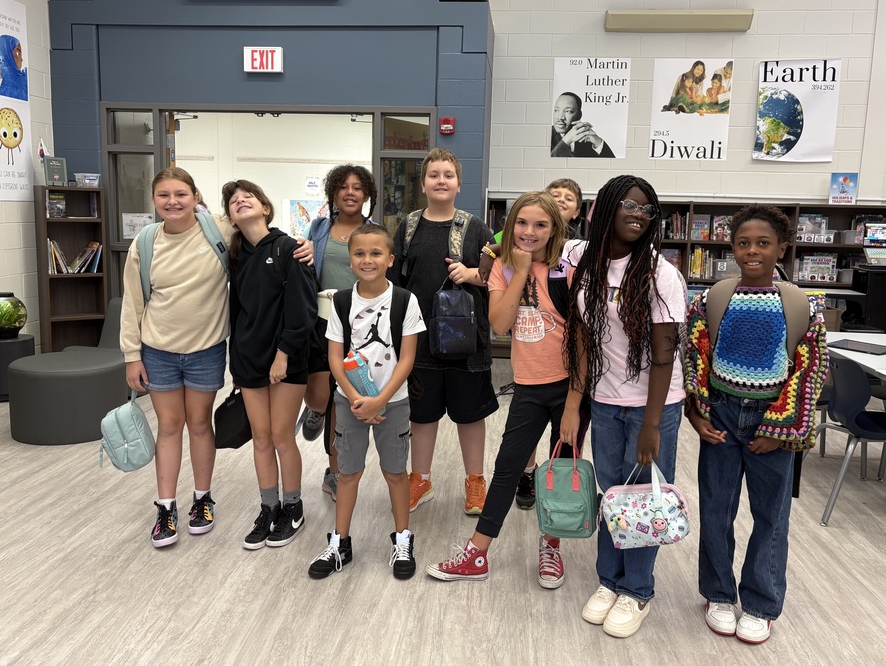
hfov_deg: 59.9
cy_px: 310
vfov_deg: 46.8
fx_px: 768
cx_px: 431
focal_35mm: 30
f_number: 1.6
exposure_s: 1/60
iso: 100
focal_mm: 5.96
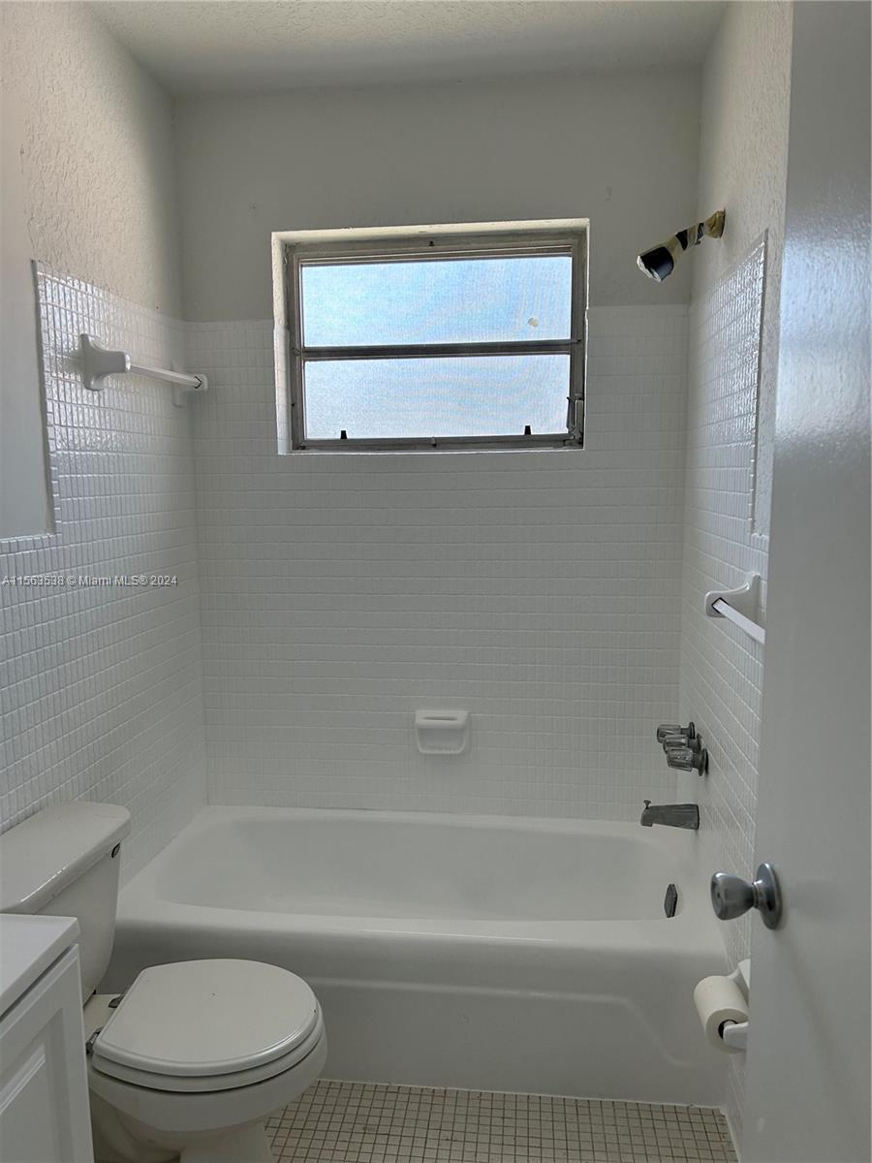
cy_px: 582
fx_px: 873
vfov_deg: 67.3
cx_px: 436
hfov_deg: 53.1
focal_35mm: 26
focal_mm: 5.7
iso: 64
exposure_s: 1/160
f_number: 1.5
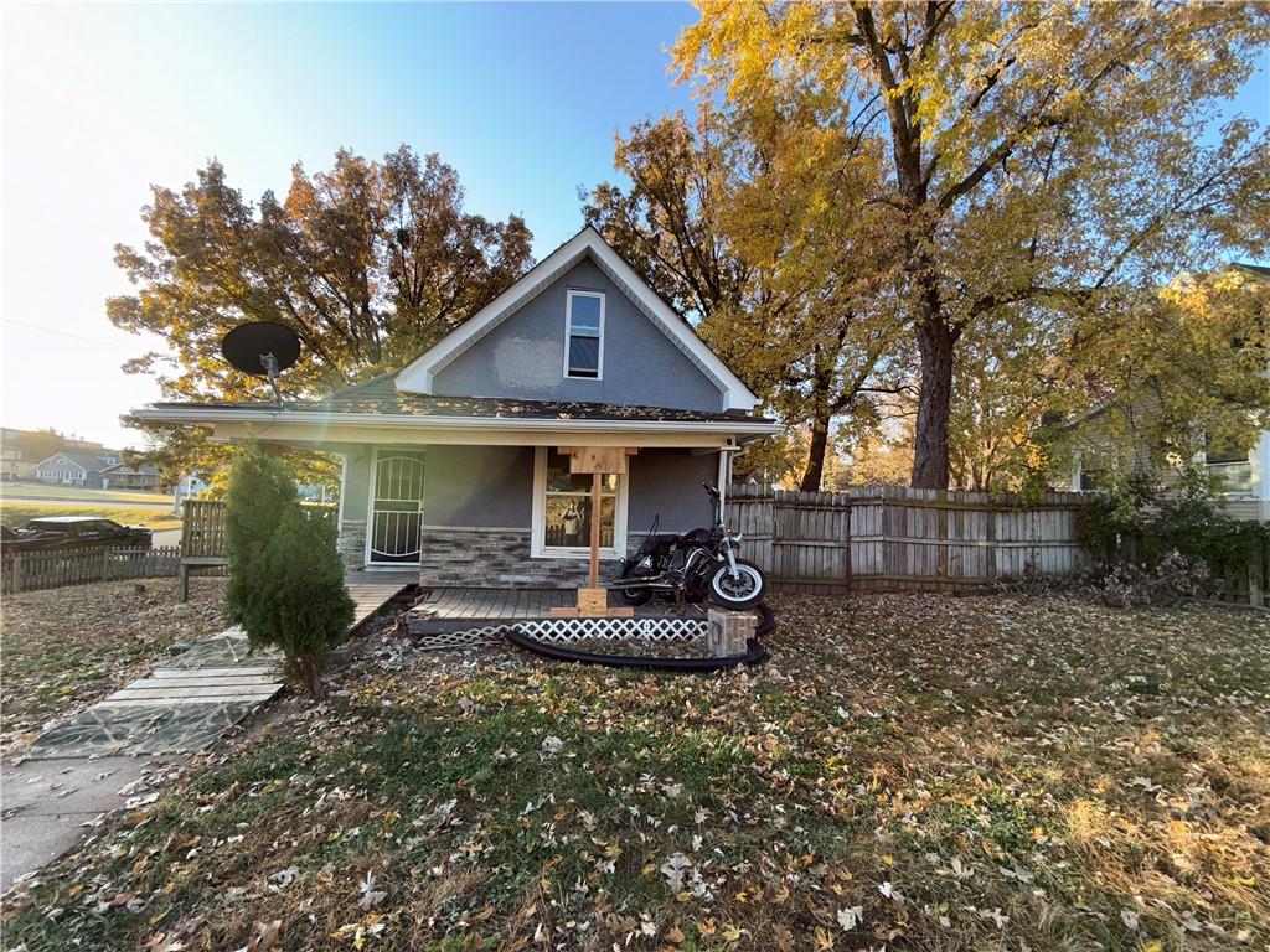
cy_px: 476
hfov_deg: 102.1
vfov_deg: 85.7
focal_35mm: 14
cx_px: 635
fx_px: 514
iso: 20
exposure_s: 1/122
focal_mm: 2.22
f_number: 2.2
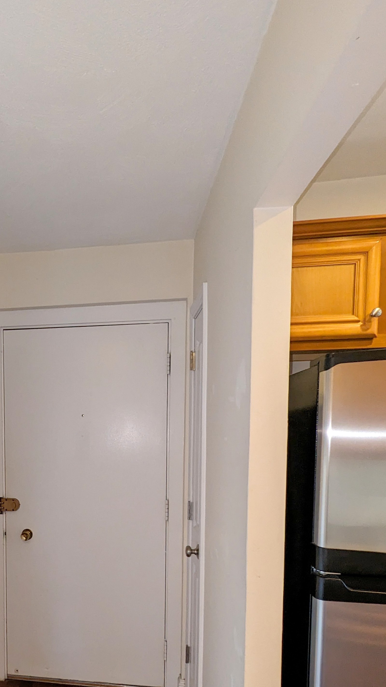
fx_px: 455
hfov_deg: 42.6
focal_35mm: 25
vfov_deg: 71.6
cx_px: 47
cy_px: 465
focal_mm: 2.35
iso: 349
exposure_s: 1/40
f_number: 2.2
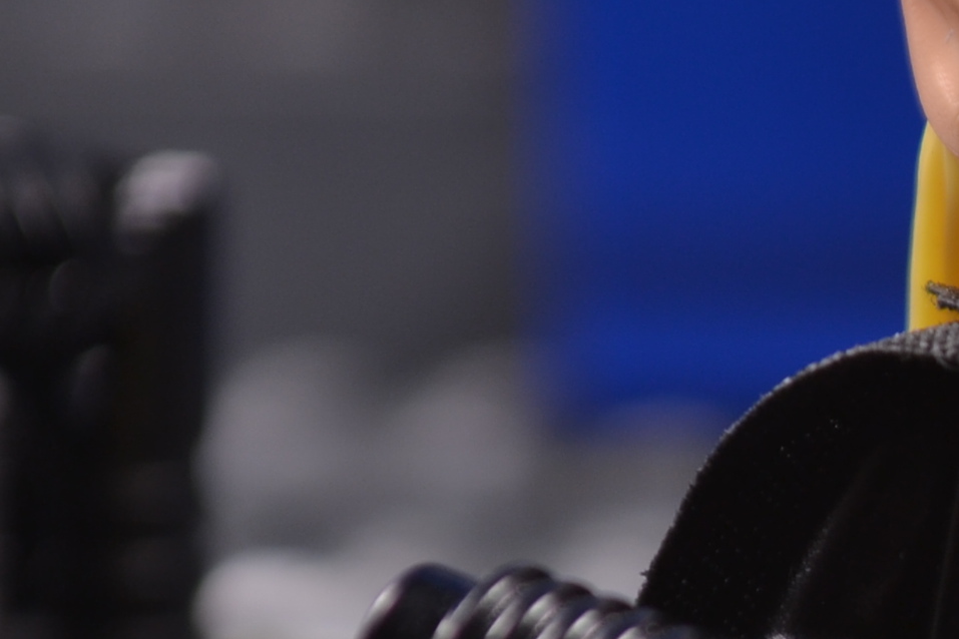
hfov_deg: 6.8
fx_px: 7933
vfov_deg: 4.6
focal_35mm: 298
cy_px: 665
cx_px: 1283
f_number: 5.6
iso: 100
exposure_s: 1/25
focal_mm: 55
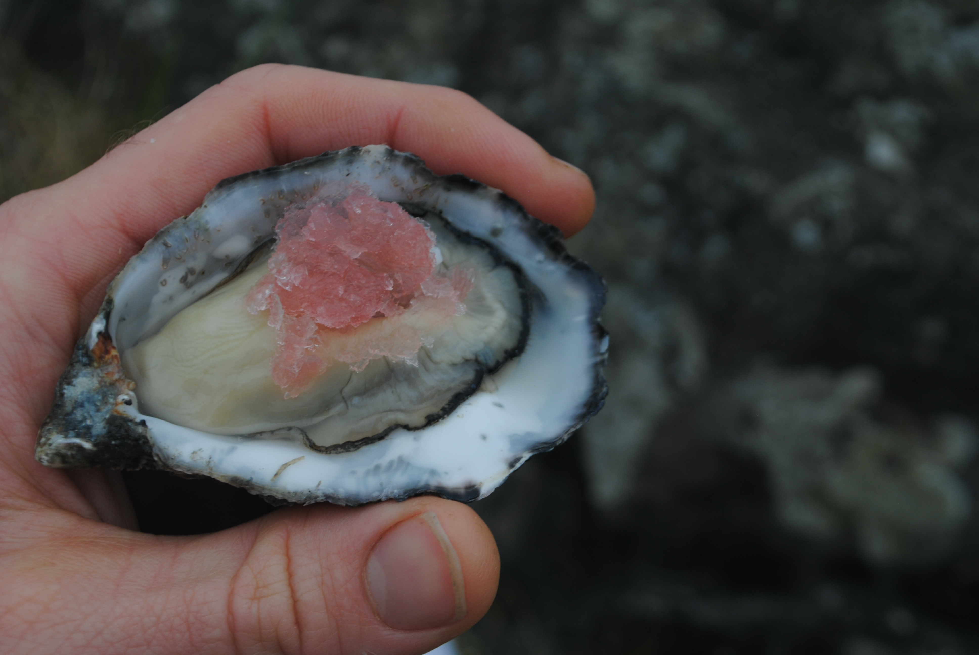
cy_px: 328
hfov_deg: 30.5
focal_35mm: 66
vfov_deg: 20.7
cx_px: 490
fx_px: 1797
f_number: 8
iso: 100
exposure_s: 1/60
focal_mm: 44
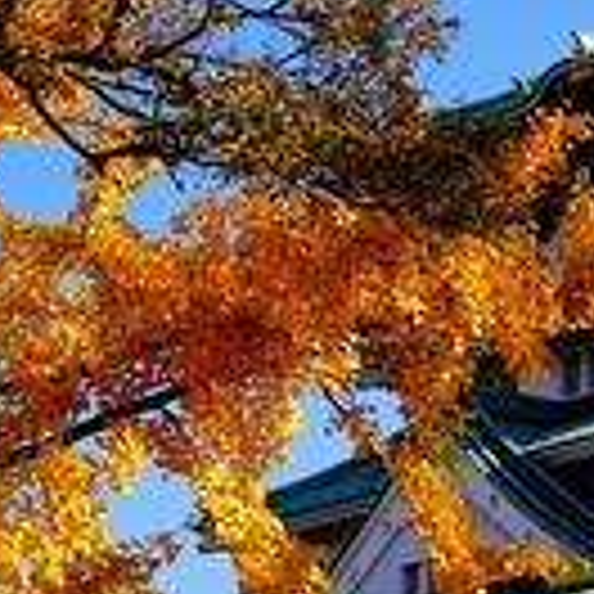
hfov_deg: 8.7
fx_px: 3863
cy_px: 380
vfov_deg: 8.8
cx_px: 688
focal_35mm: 199
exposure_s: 1/250
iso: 100
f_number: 8
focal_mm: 77
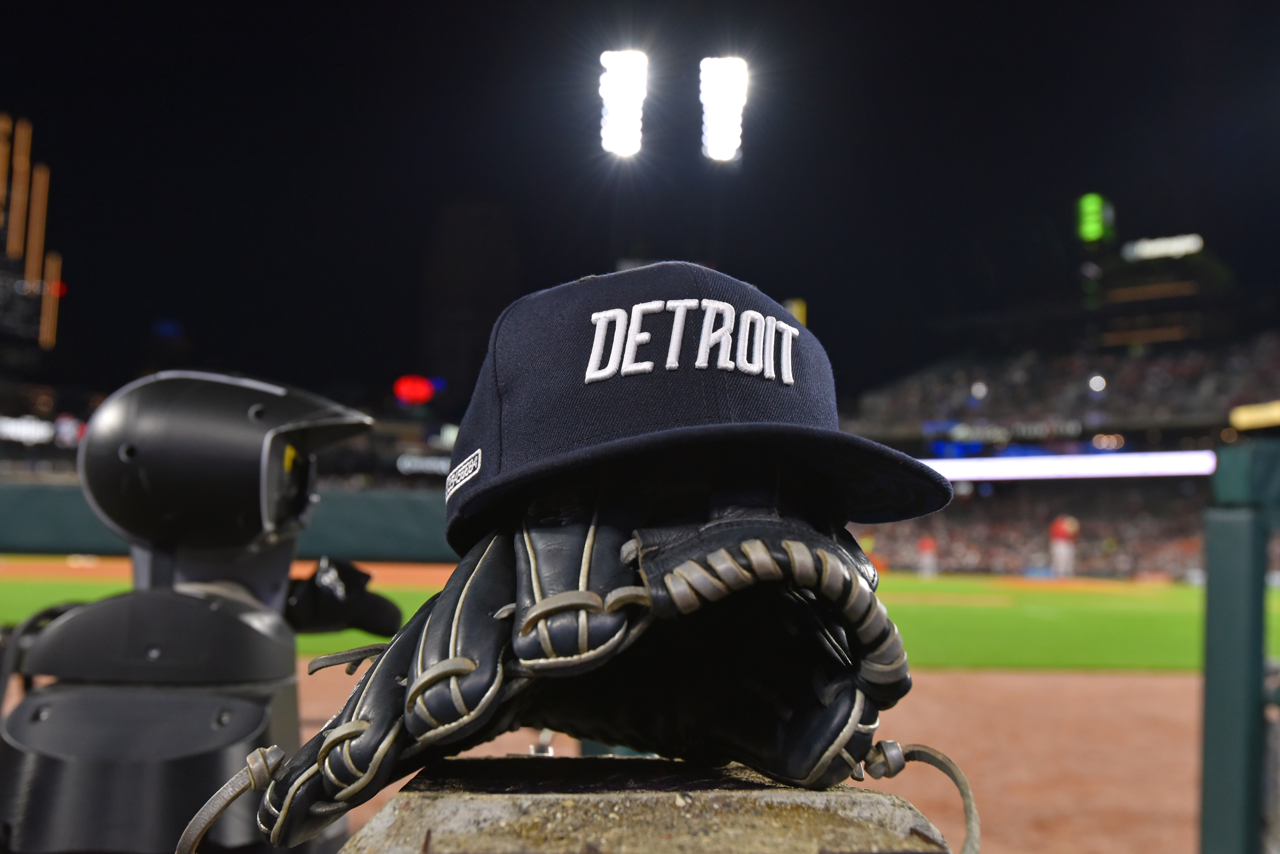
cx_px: 640
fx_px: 1138
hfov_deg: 58.7
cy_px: 427
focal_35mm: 32
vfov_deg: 41.1
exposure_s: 1/320
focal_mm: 32
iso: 1600
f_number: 7.1
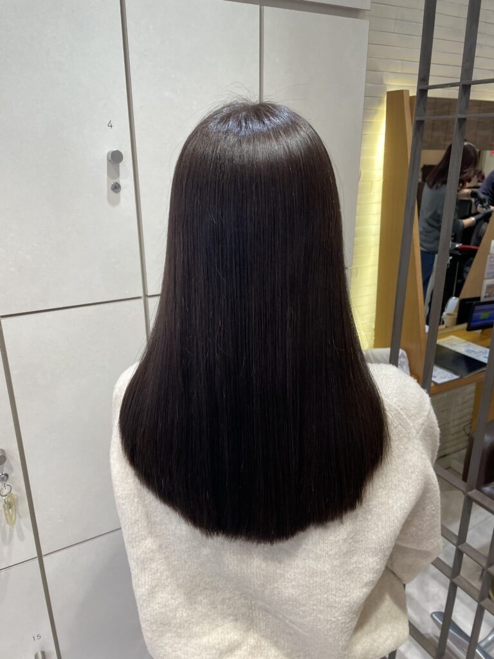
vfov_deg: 67.3
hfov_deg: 53.1
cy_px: 330
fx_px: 495
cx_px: 247
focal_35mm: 26
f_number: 1.6
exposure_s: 1/100
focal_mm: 4.2
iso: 100
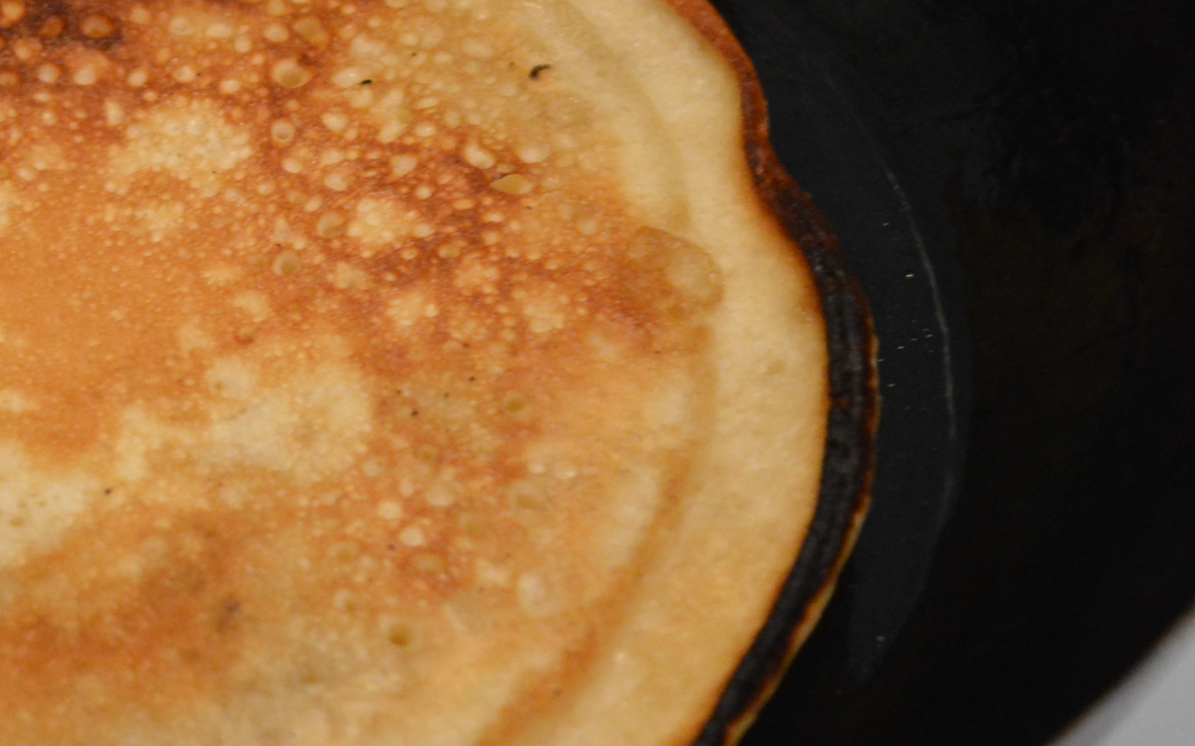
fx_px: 5666
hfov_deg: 12.0
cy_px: 322
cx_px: 150
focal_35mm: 174
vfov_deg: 7.5
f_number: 5.6
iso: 3200
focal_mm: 52
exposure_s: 1/25
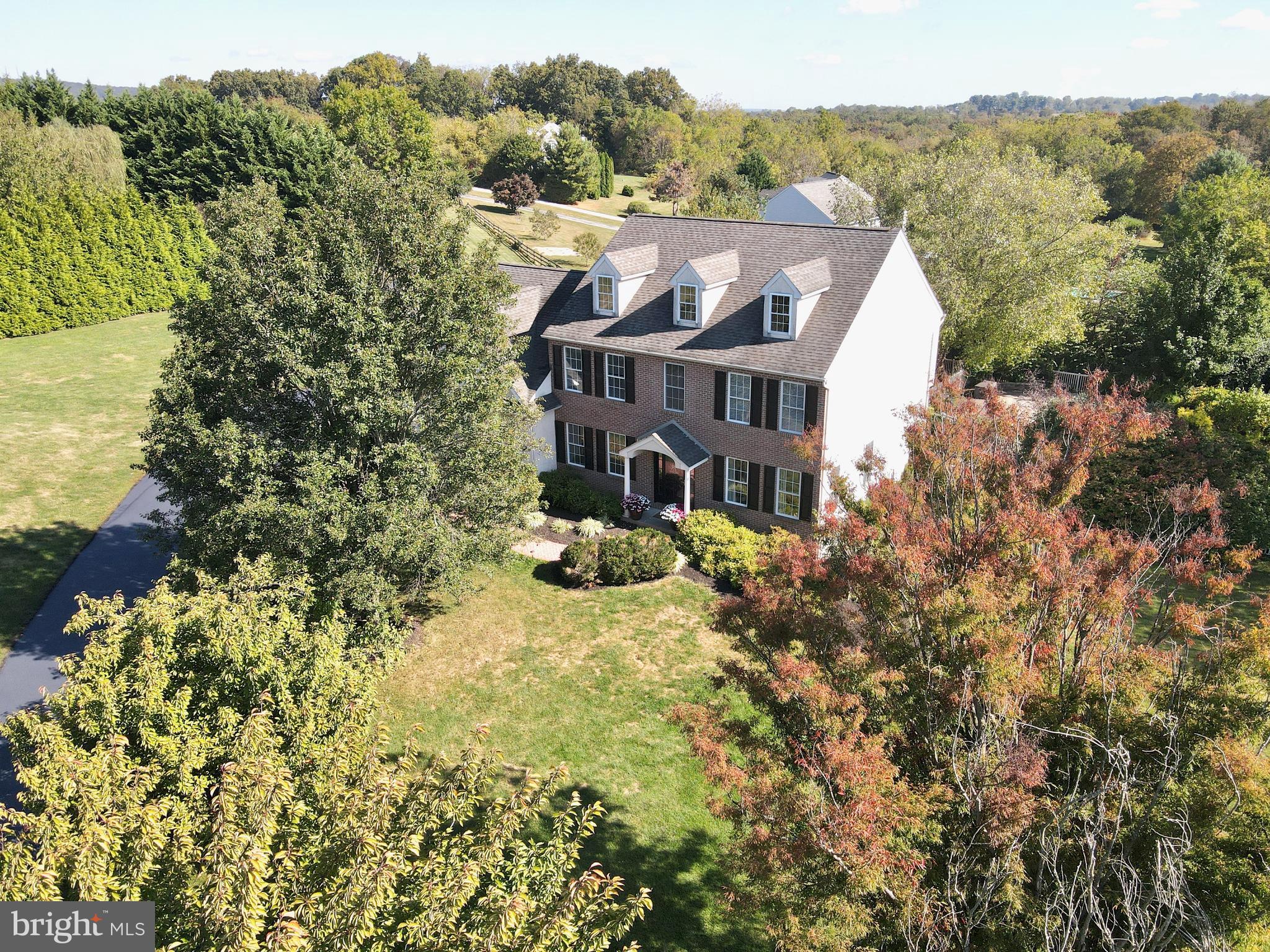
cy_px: 476
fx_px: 881
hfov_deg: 71.6
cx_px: 635
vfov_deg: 56.8
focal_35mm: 24
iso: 100
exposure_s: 1/350
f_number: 2.8
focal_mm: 4.5
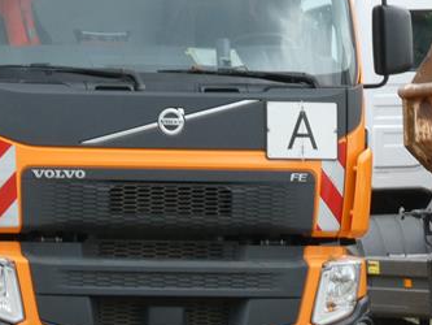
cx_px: -42
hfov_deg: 3.8
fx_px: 6417
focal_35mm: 514
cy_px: 99
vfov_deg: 2.9
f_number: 5.6
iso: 200
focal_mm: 38.4
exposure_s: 1/80
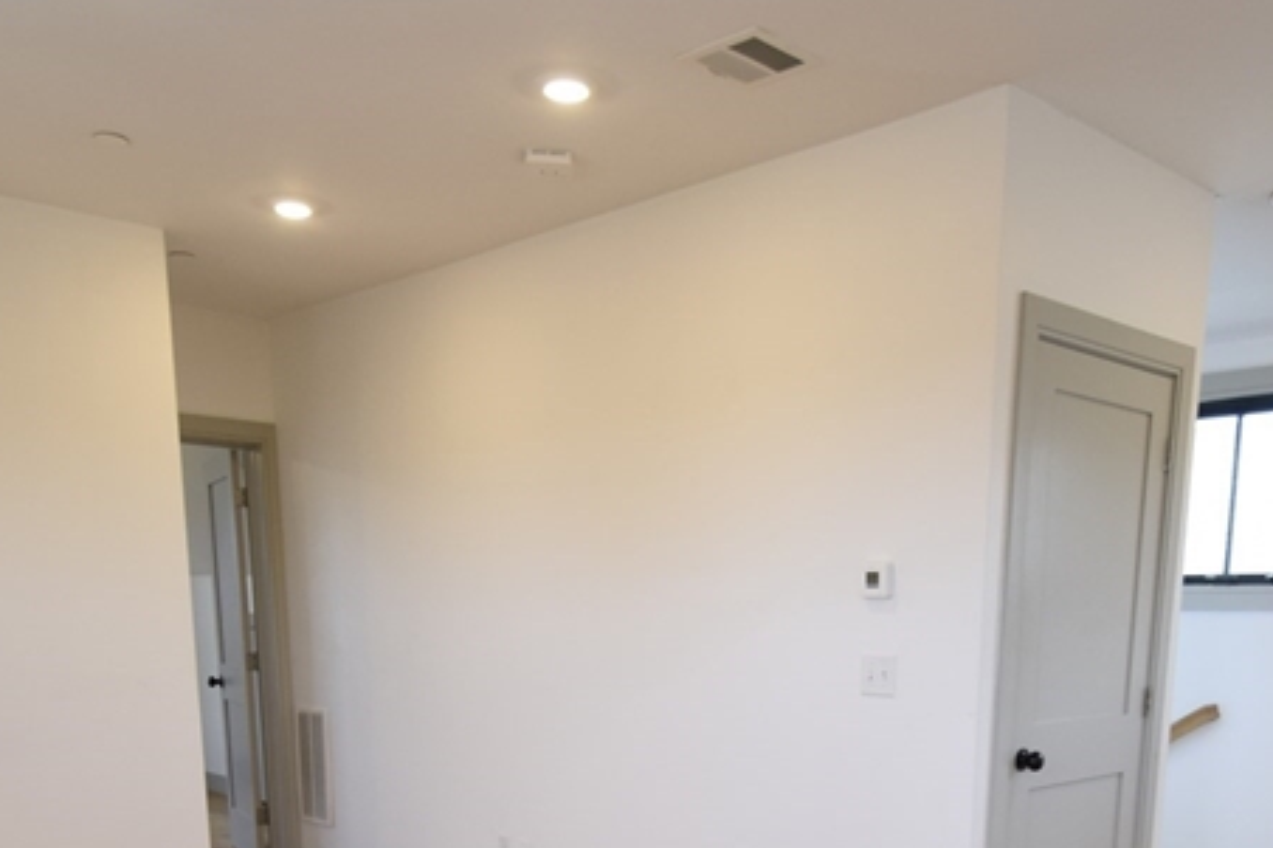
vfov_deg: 35.1
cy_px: 852
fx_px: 1202
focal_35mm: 34
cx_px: 701
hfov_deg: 55.7
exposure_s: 1/80
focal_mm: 10
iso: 400
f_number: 4.5
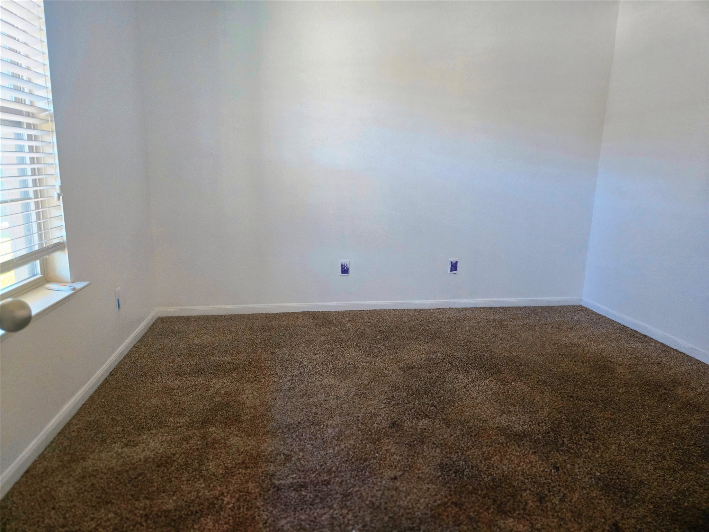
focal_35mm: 23
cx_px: 354
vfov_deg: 58.9
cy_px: 266
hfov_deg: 73.9
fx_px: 471
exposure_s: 1/120
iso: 500
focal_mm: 5.4
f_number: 1.8
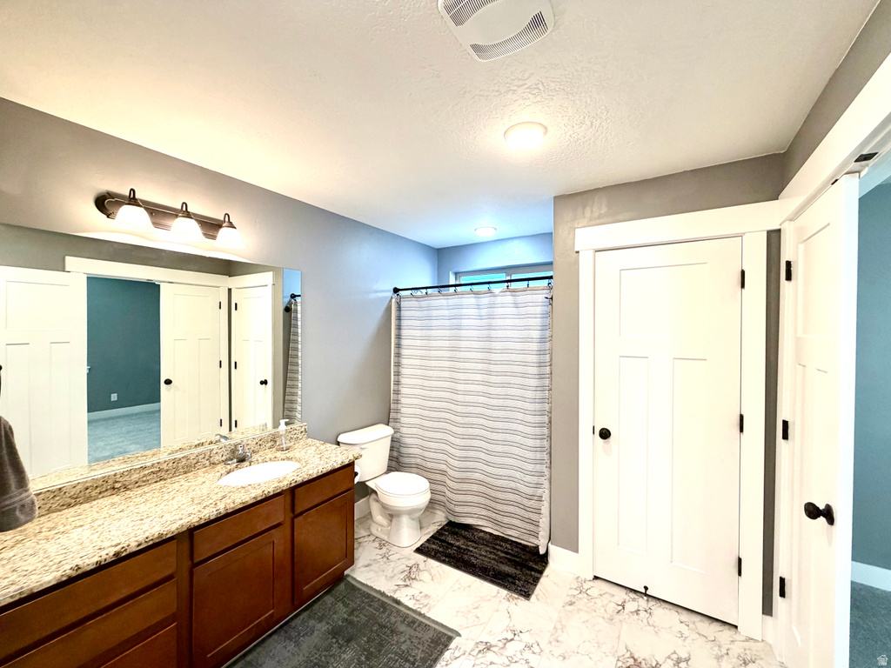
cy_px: 334
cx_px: 446
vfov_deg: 85.7
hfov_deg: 102.1
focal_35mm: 14
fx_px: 360
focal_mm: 2.22
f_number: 2.2
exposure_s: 1/120
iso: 200
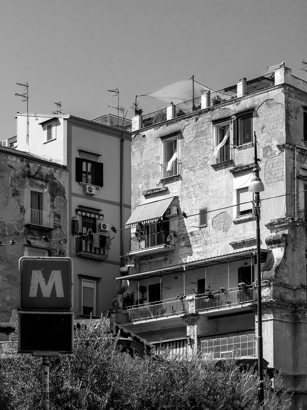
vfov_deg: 19.6
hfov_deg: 14.8
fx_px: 1182
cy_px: 205
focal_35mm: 100
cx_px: 154
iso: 200
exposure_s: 1/1000
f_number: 5.6
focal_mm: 50
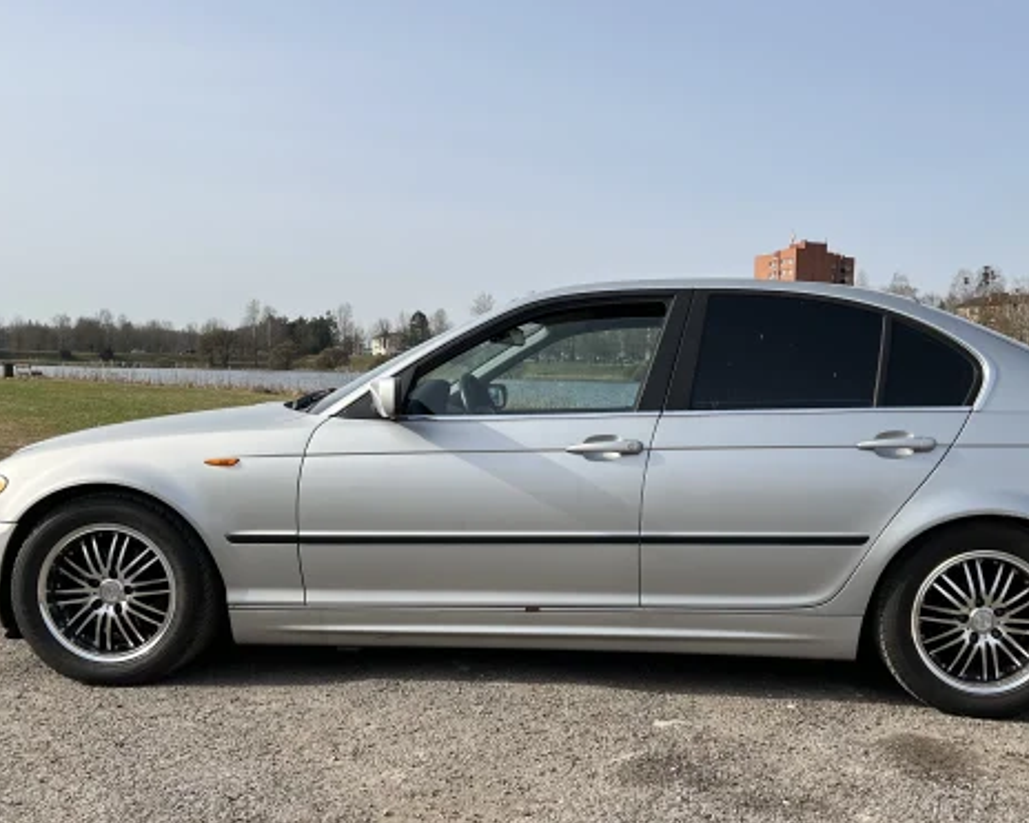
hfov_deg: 51.1
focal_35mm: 35
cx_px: 630
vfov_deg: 42.1
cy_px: 477
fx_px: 1066
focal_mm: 5.7
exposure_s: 1/4115
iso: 50
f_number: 1.5
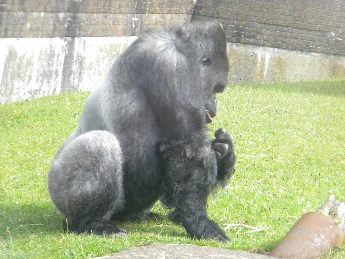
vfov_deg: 6.6
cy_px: 130
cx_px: 172
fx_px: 2252
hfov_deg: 8.8
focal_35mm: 226
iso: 400
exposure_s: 1/447
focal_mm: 41
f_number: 5.4
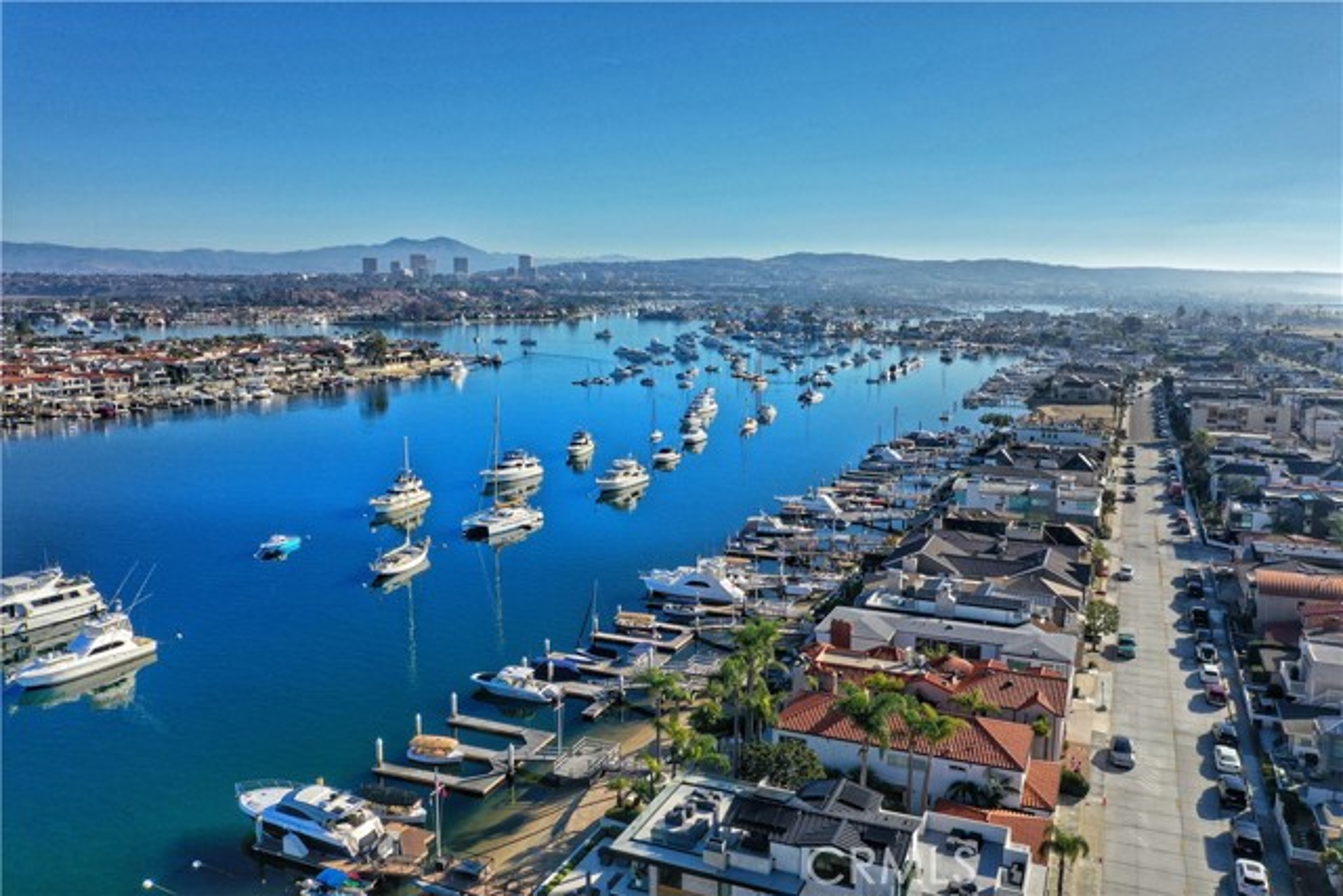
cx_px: 672
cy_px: 448
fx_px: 1045
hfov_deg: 65.5
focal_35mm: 28
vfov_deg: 46.4
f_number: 5.6
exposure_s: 1/500
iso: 100
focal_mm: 10.26
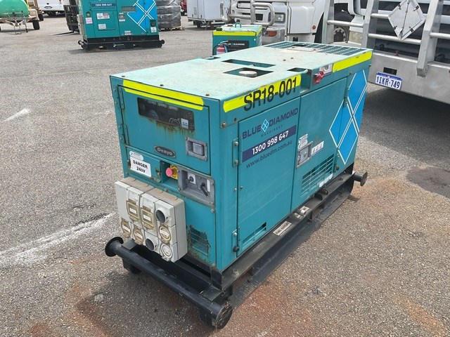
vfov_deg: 48.2
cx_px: 225
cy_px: 168
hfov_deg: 61.7
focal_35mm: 29
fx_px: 377
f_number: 1.8
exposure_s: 1/869
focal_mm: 3
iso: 16
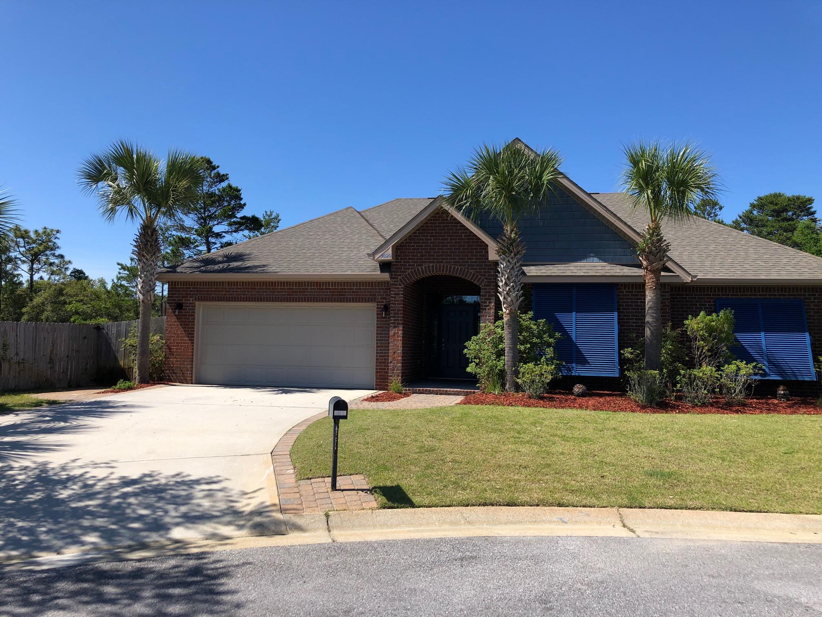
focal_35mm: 28
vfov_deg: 49.7
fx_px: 665
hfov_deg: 63.4
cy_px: 308
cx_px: 411
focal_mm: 4
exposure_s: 1/1656
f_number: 1.8
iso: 20
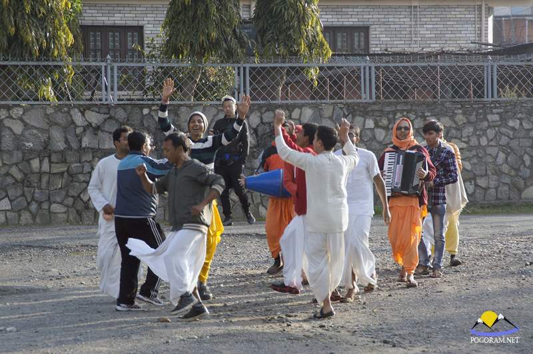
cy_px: 177
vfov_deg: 8.7
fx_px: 2330
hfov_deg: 13.1
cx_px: 266
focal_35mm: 158
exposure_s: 1/160
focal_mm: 105
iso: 320
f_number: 5.6
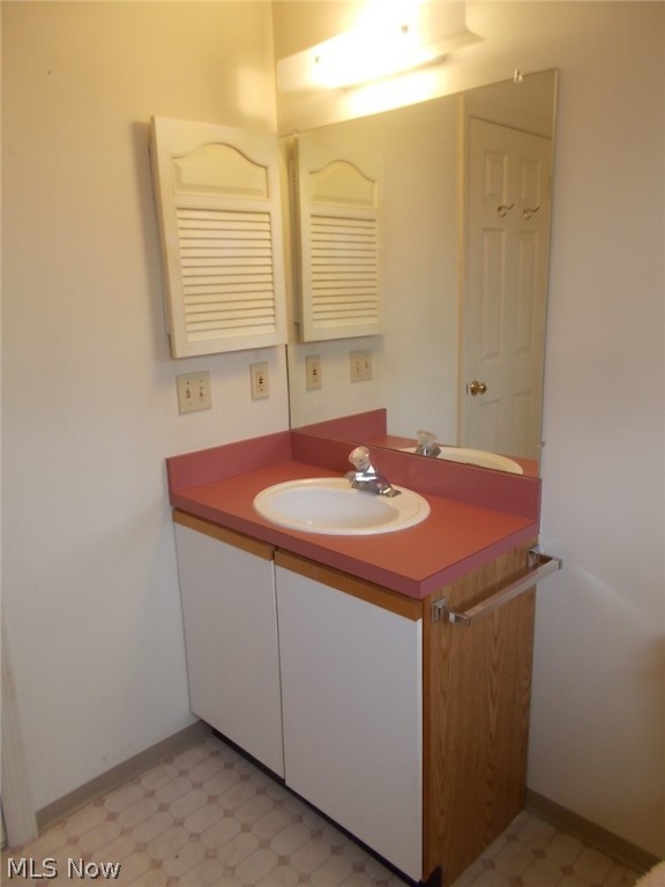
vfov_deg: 67.3
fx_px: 666
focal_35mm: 26
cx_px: 332
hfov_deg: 53.1
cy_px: 444
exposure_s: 1/25
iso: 125
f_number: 3.2
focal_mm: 4.6
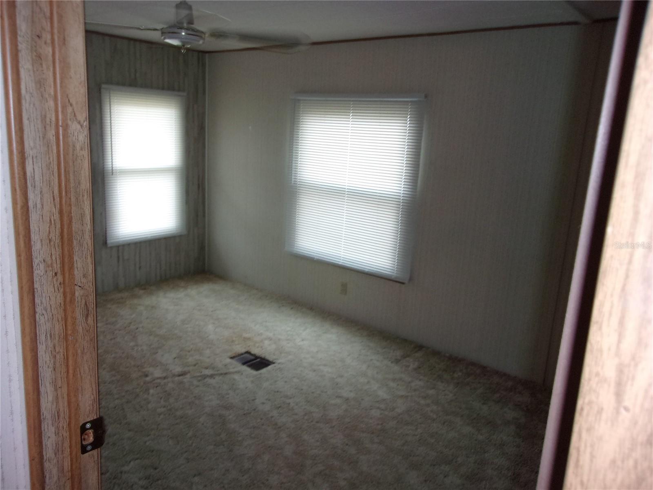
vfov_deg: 51.4
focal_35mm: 27
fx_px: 509
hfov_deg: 65.3
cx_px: 326
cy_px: 245
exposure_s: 1/34
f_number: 3
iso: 200
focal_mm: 4.9
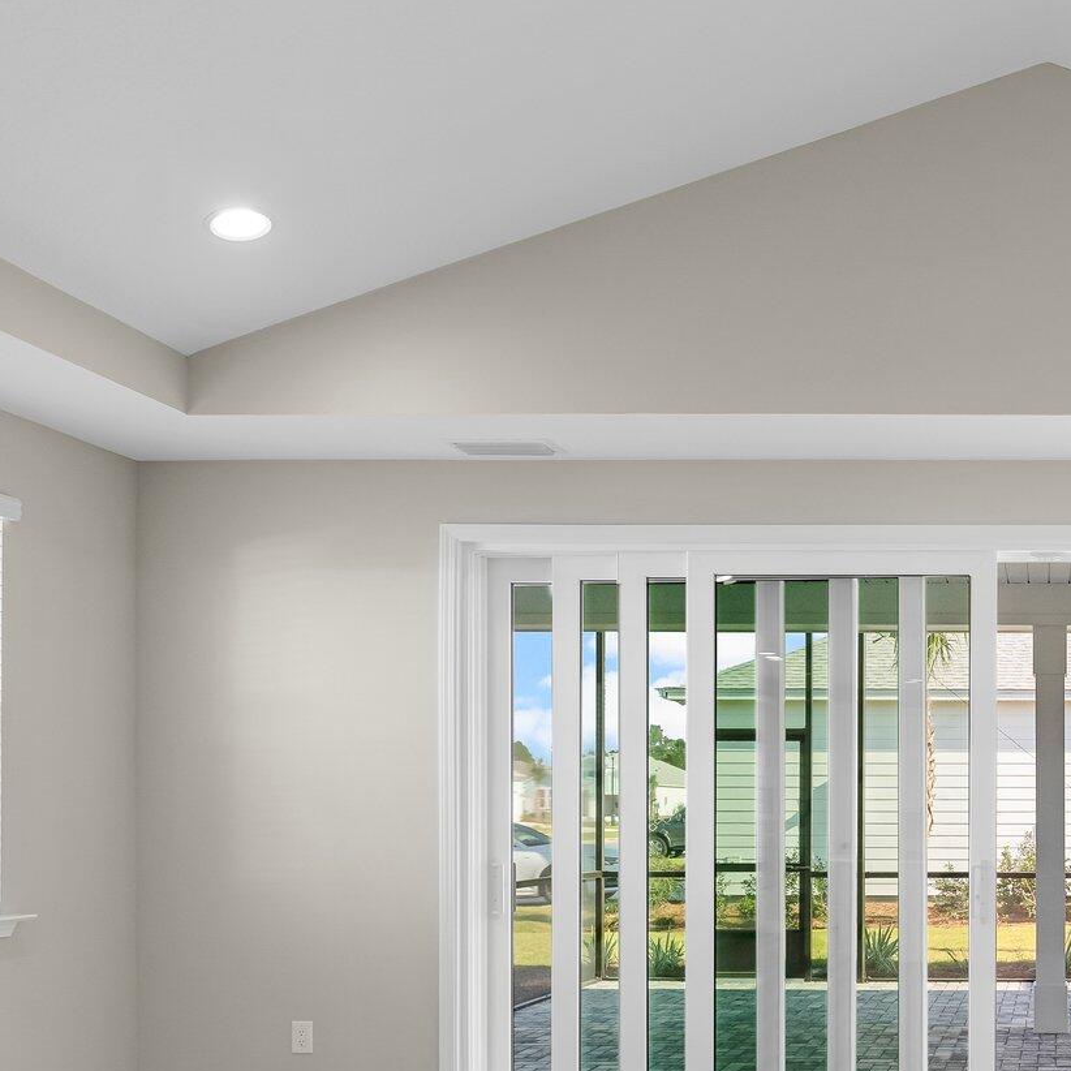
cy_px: 801
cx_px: 1042
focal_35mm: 36
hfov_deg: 40.6
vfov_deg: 44.1
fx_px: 1275
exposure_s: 1/30
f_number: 8
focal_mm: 17.2
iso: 400
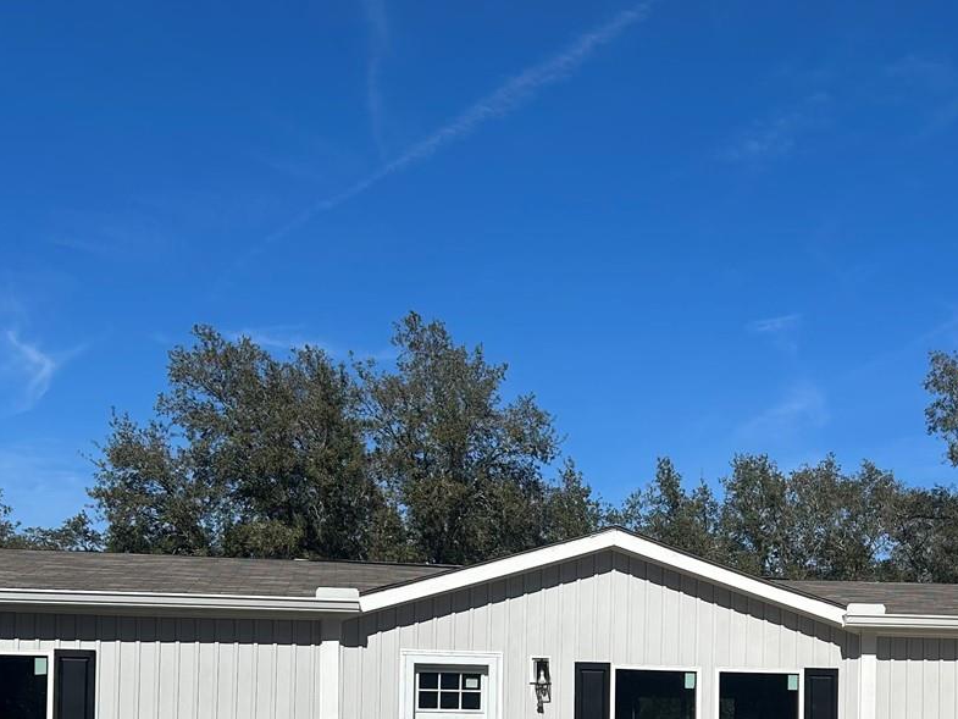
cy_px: 692
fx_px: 1467
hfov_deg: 36.0
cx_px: 582
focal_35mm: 53
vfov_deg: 26.3
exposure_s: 1/8000
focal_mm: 5.7
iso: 50
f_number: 1.5
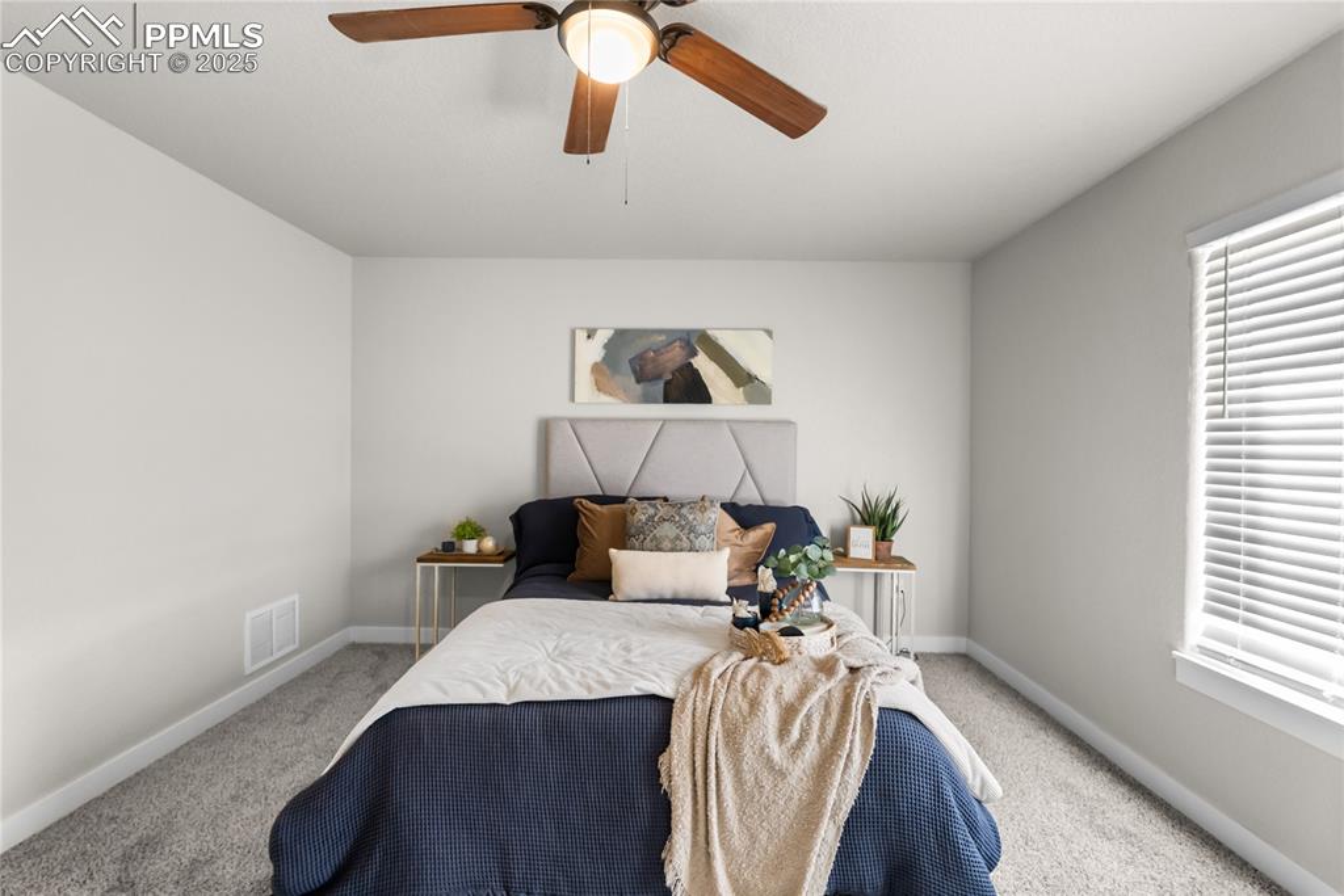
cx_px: 672
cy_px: 448
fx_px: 616
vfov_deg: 72.1
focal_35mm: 16
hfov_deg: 95.0
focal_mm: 16.5
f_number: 5.6
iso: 1600
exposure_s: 1/40
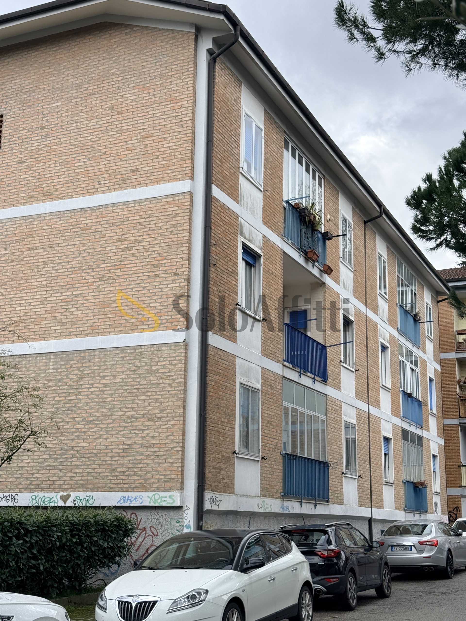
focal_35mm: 48
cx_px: 233
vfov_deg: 39.7
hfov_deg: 30.3
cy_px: 310
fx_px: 862
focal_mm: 6.76
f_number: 1.78
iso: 80
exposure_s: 1/2273
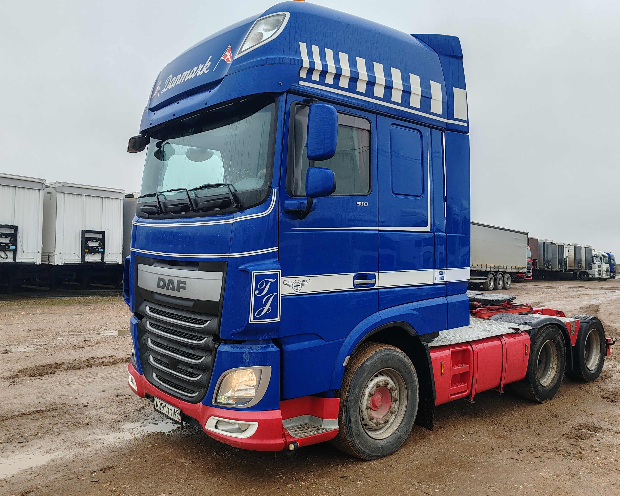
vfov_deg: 50.0
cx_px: 336
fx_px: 532
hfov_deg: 60.4
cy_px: 240
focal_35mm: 29
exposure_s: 1/100
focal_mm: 6.12
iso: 50
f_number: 1.9
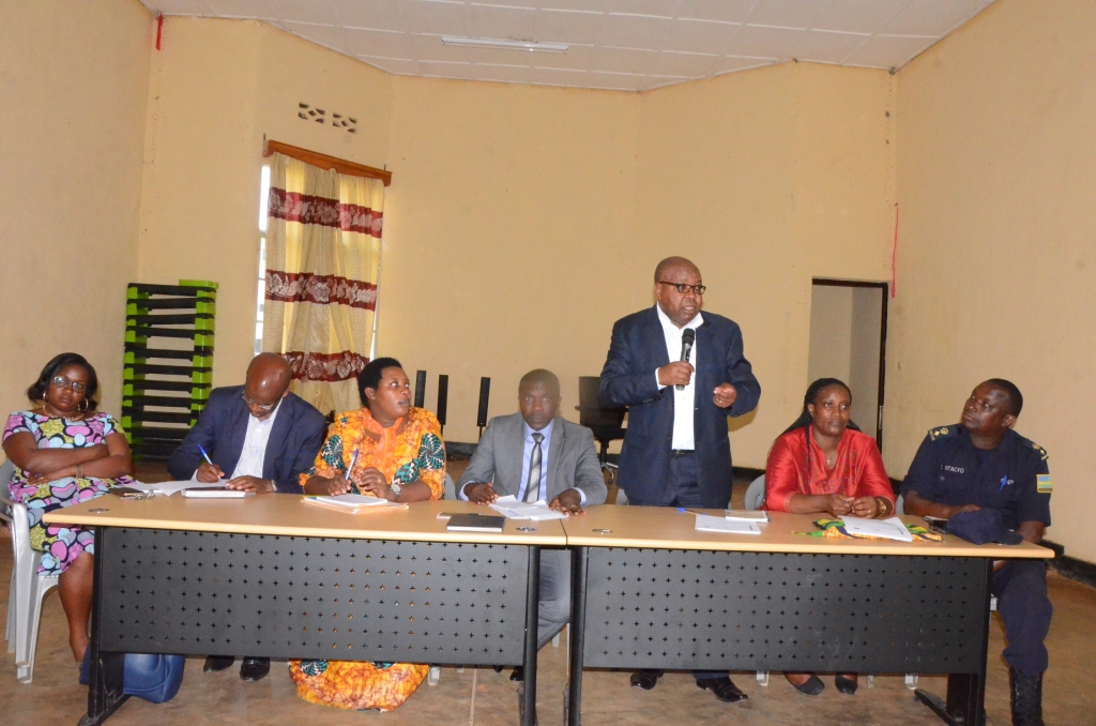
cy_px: 363
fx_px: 957
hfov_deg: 59.6
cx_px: 548
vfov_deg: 41.5
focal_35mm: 32
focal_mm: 21
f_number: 13
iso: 6400
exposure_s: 1/250
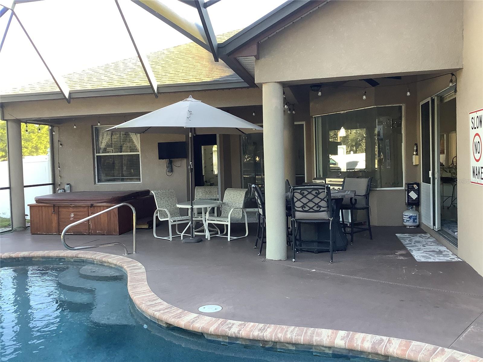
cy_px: 181
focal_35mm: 31
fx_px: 433
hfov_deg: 58.4
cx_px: 242
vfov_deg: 45.4
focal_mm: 3.3
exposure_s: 1/120
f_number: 2.4
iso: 80
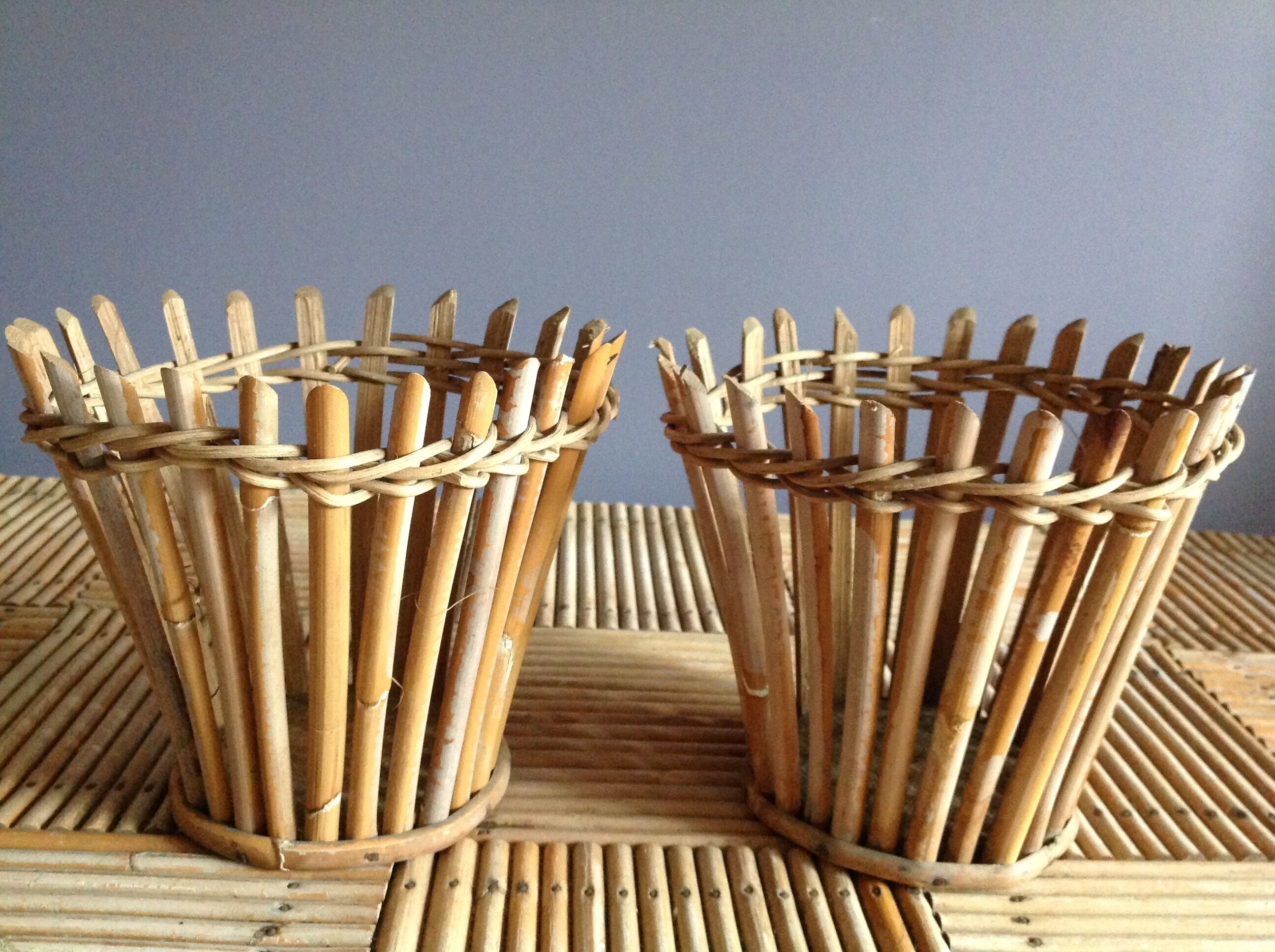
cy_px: 476
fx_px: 1287
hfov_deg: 52.7
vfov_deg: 40.6
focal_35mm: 35
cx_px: 638
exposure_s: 1/15
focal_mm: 4.28
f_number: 2.4
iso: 400
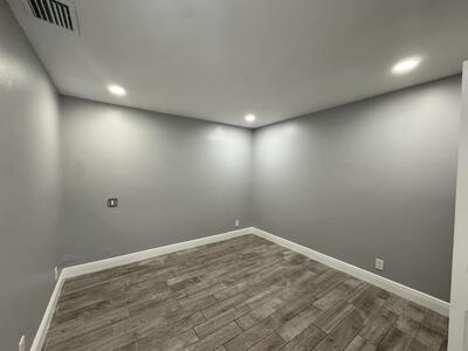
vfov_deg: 85.7
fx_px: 189
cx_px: 234
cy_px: 176
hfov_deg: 102.1
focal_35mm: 14
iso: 320
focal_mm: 2.22
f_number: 2.2
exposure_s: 1/120
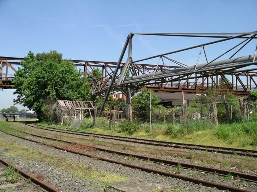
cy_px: 96
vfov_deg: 38.7
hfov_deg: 50.1
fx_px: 275
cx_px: 128
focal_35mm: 37
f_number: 5.6
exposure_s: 1/320
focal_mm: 7.8
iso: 64
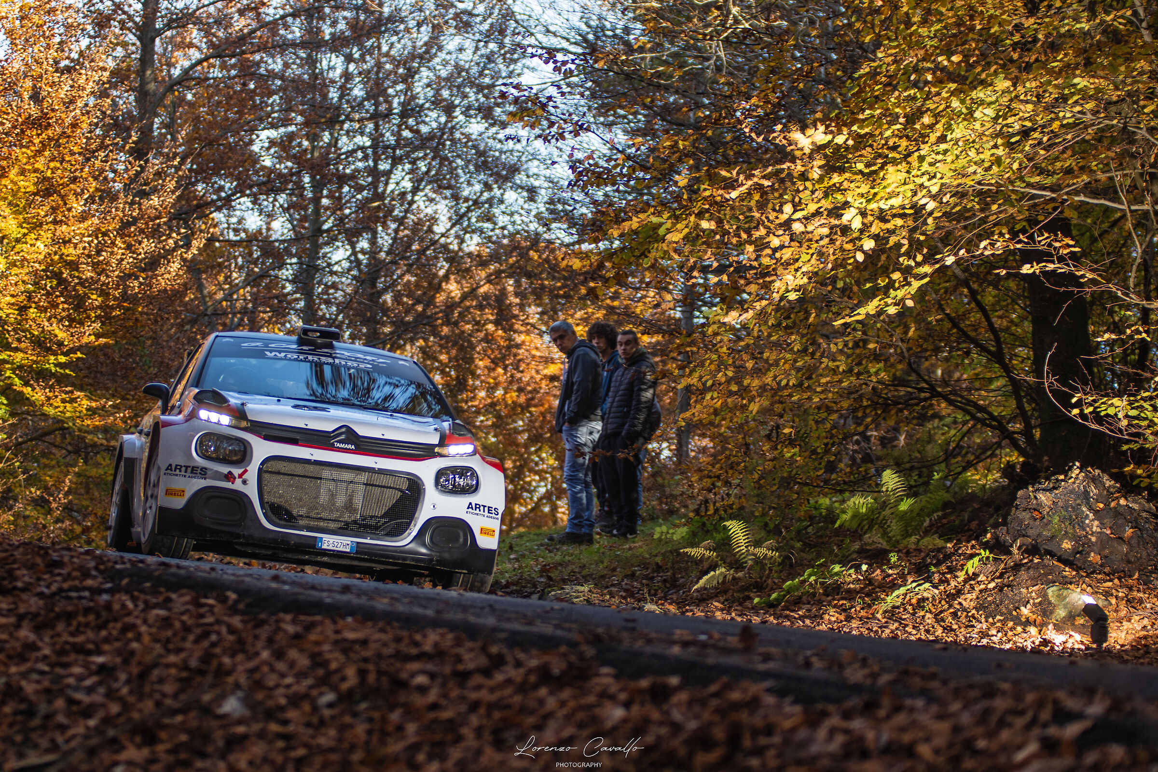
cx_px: 579
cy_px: 386
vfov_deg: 13.0
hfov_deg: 19.5
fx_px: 3377
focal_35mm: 105
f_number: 2.8
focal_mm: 70
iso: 125
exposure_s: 1/250
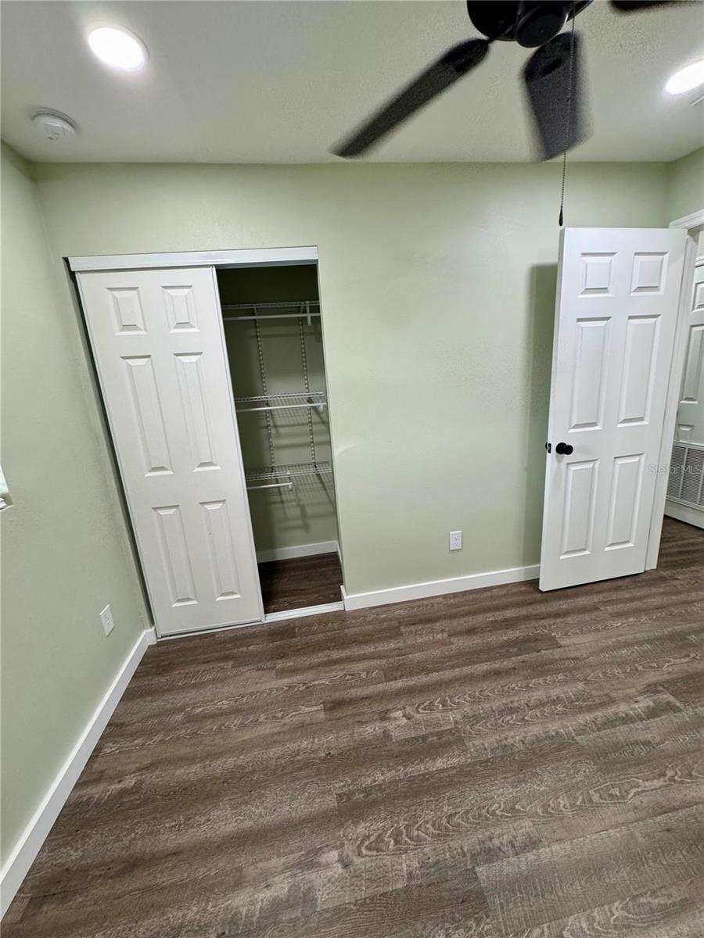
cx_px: 352
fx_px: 380
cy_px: 469
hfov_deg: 85.7
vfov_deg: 102.1
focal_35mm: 14
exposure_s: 1/120
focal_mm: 2.22
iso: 250
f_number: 2.2
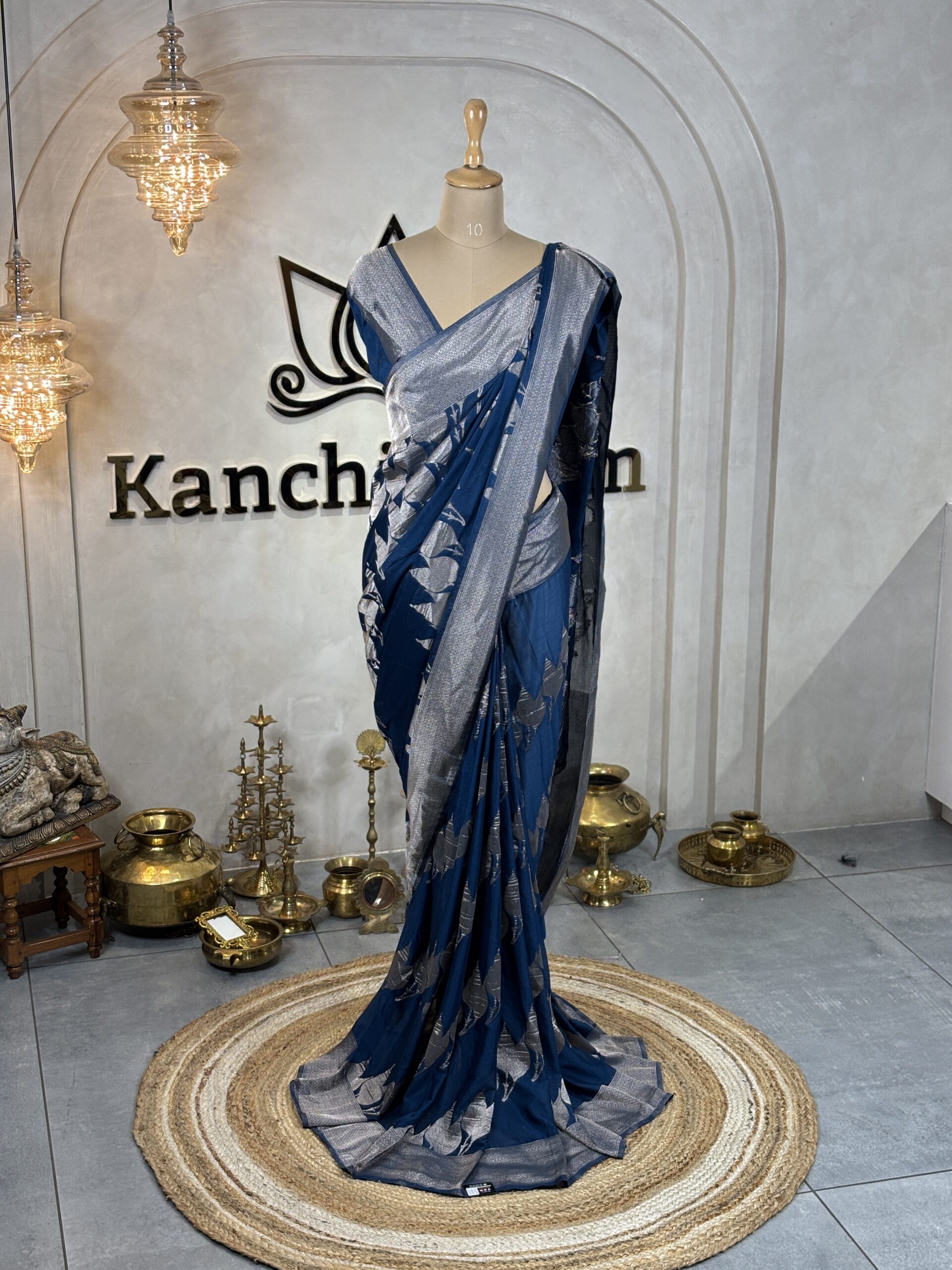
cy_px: 635
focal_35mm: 52
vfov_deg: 36.8
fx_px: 1907
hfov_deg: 28.0
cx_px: 476
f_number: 1.6
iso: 32
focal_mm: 5.96
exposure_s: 1/50
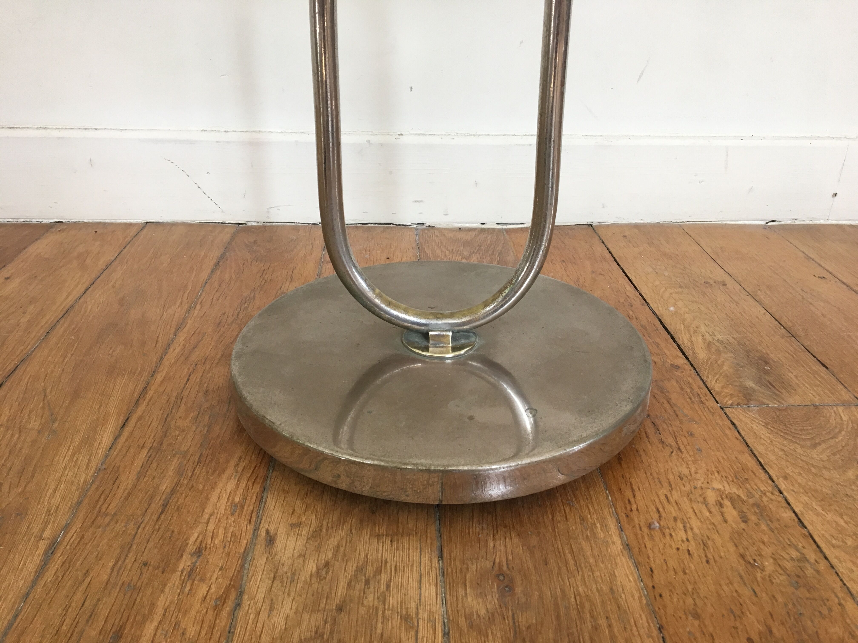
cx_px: 429
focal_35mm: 29
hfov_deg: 61.7
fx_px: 719
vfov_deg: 48.2
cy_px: 322
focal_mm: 4.15
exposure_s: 1/33
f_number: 2.2
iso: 50
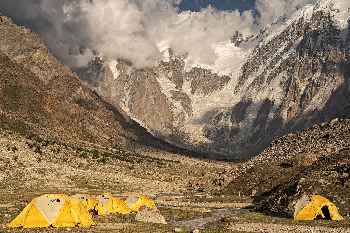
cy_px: 116
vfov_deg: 24.6
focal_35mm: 55
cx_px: 175
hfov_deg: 36.2
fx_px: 535
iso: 100
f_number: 8
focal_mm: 55
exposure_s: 1/250
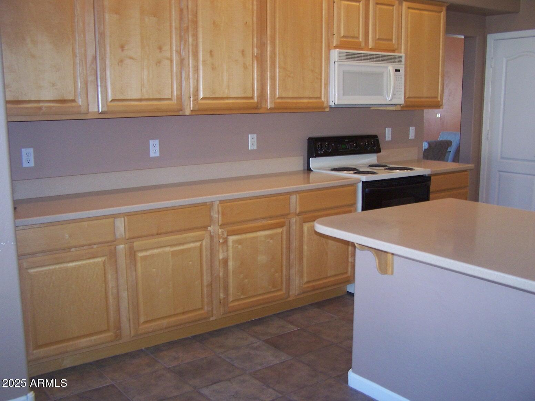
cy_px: 200
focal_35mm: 38
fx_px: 587
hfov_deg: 49.0
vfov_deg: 37.7
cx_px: 268
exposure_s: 1/60
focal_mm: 6.3
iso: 140
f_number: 2.8
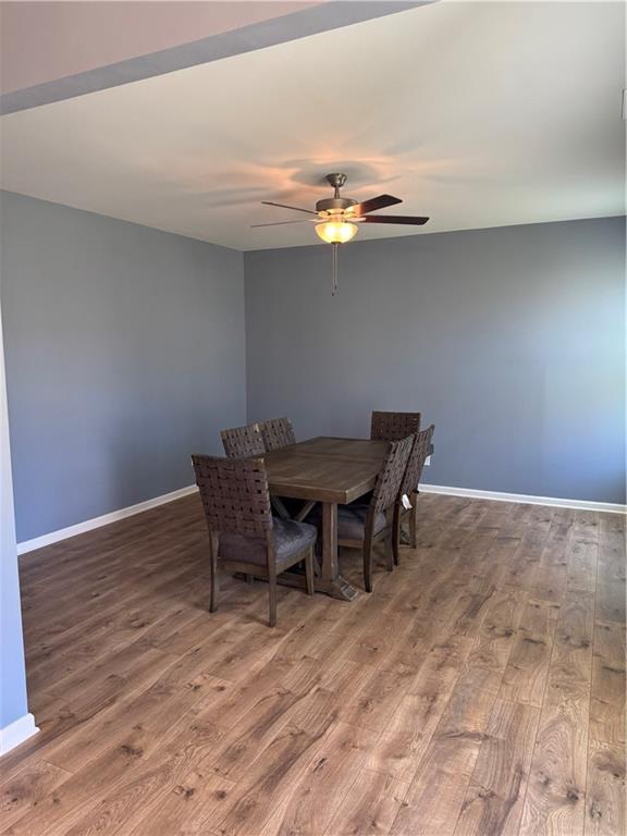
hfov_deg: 56.8
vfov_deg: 71.6
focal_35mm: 24
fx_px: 580
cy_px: 418
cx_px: 314
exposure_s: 1/120
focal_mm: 6.76
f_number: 1.78
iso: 200
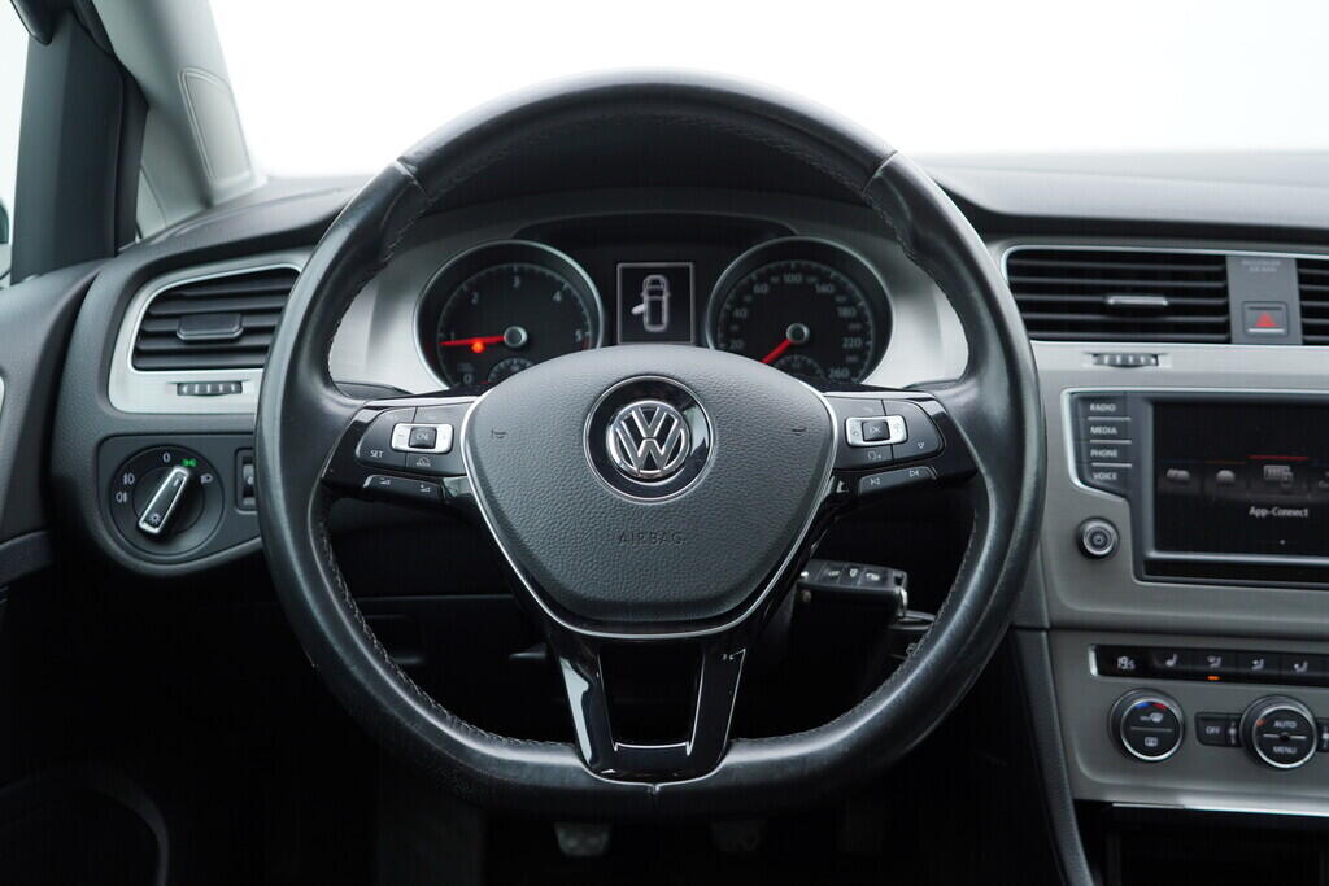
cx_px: 664
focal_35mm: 36
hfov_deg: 53.1
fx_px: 1329
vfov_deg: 36.9
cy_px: 443
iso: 125
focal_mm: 24
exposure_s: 1/40
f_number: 2.8
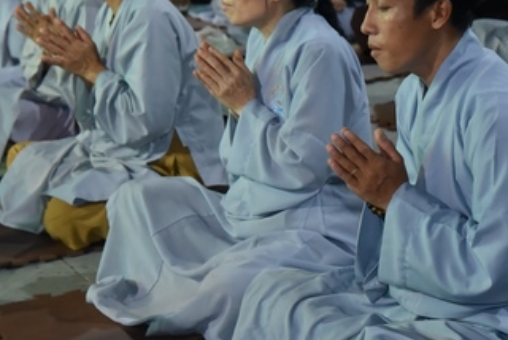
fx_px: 2006
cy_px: 89
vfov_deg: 9.7
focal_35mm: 142
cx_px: 278
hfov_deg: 14.4
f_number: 4.5
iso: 3200
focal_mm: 70
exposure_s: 1/125
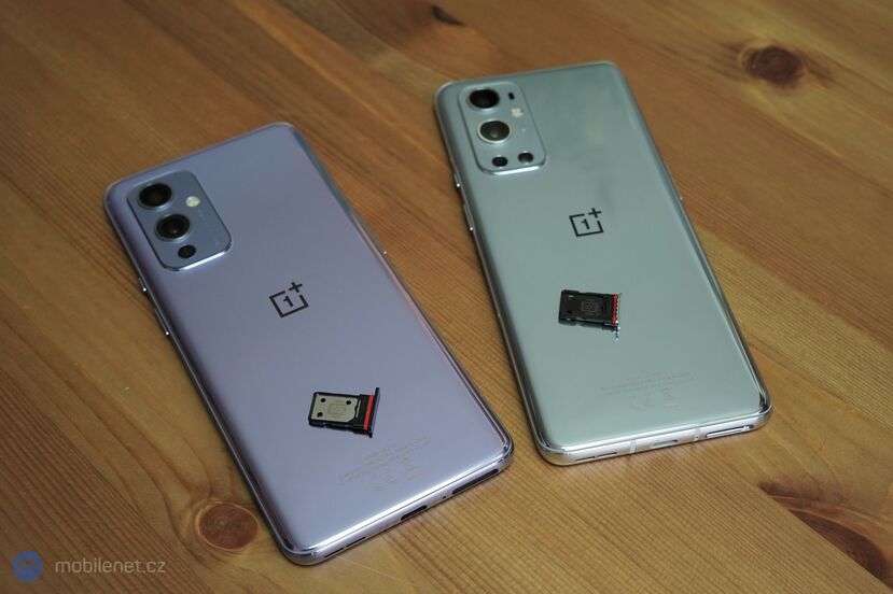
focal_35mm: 43
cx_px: 446
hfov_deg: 45.4
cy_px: 297
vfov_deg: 31.2
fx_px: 1066
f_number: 8
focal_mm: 43
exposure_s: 1/200
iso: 2000
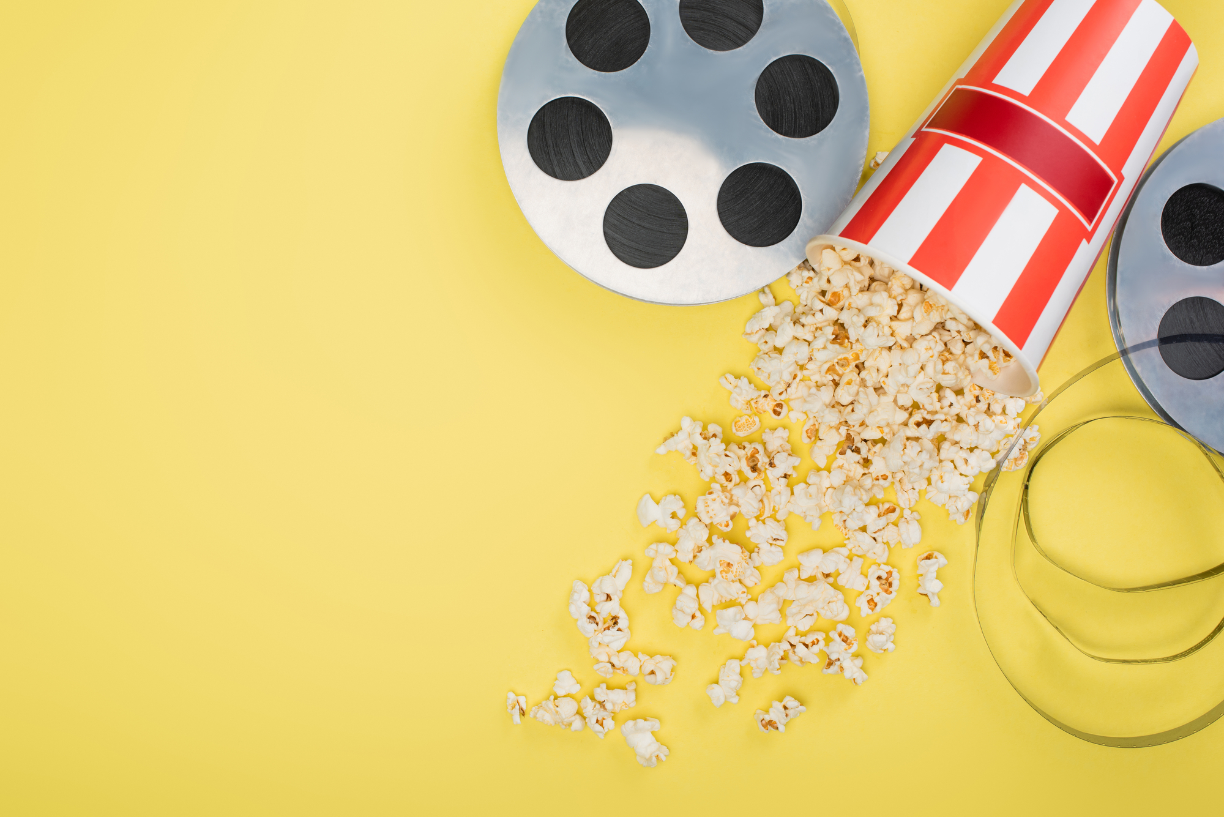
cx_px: 612
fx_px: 1701
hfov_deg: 39.6
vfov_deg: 27.0
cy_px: 408
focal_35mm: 50
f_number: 7.1
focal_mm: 50
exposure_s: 1/200
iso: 100
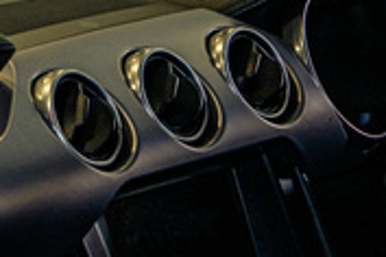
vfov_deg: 3.2
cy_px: 68
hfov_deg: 4.7
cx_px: 860
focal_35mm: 433
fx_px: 4642
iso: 250
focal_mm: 75
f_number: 3.5
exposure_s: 1/200
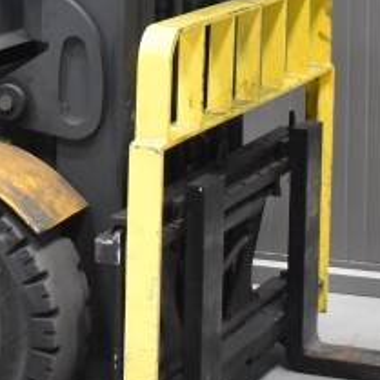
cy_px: -133
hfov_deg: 10.2
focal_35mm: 168
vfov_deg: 10.1
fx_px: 2092
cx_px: -118
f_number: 4.5
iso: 1600
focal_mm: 23
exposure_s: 1/40
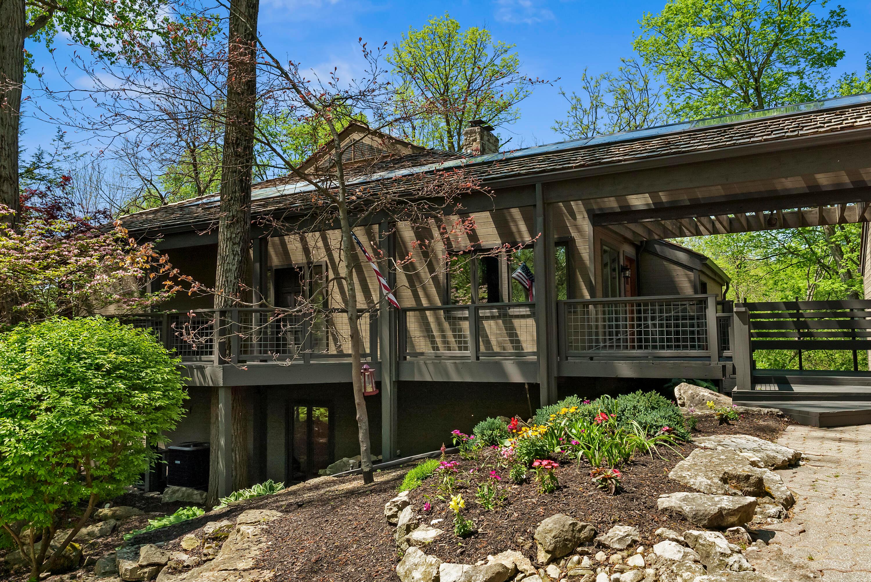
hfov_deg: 67.0
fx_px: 658
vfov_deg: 47.7
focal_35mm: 27
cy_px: 291
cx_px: 436
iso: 800
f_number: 9
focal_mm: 27.2
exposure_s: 1/1000
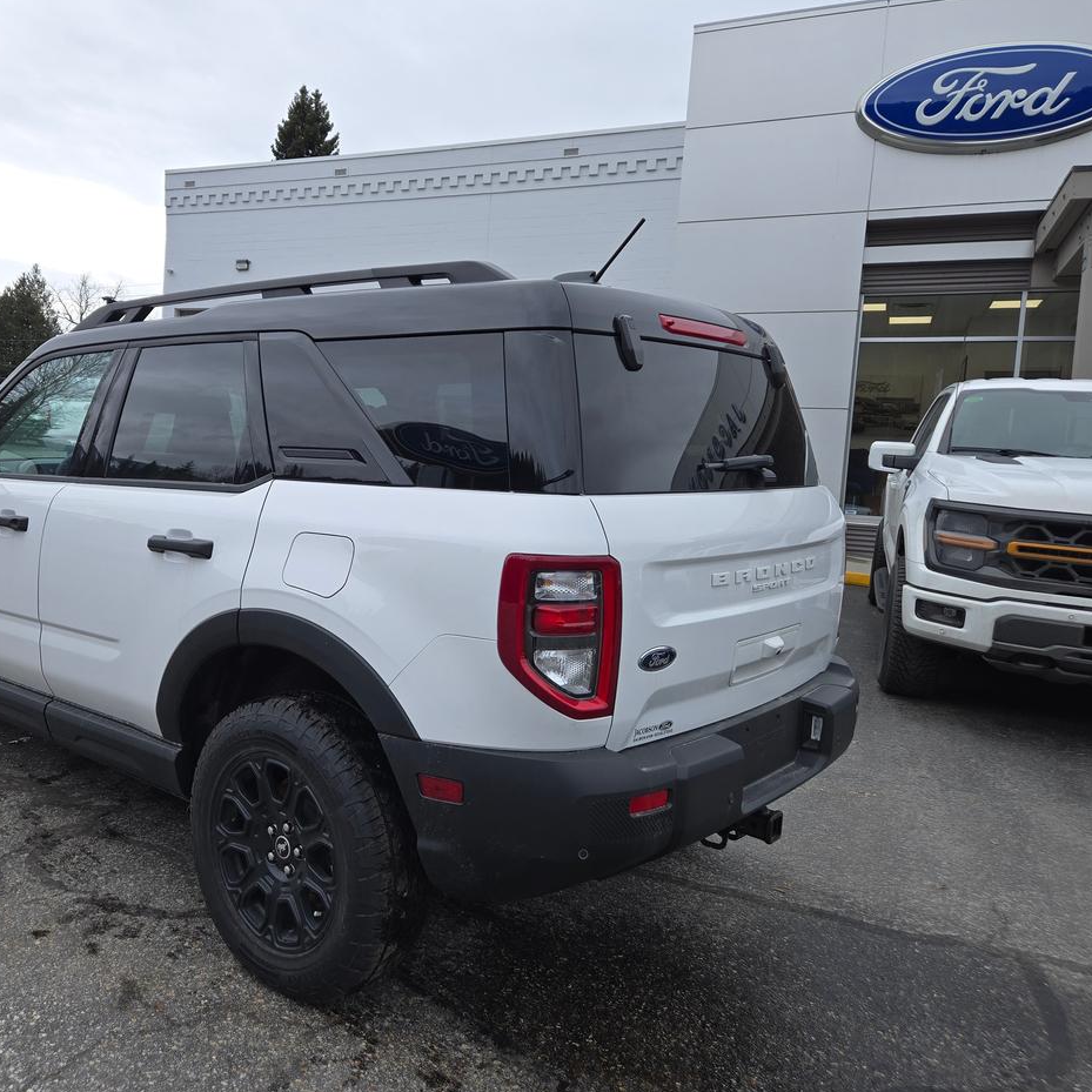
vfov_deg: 57.3
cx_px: 418
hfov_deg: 56.7
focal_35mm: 28
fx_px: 999
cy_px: 534
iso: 25
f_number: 1.8
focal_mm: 5.4
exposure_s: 1/758
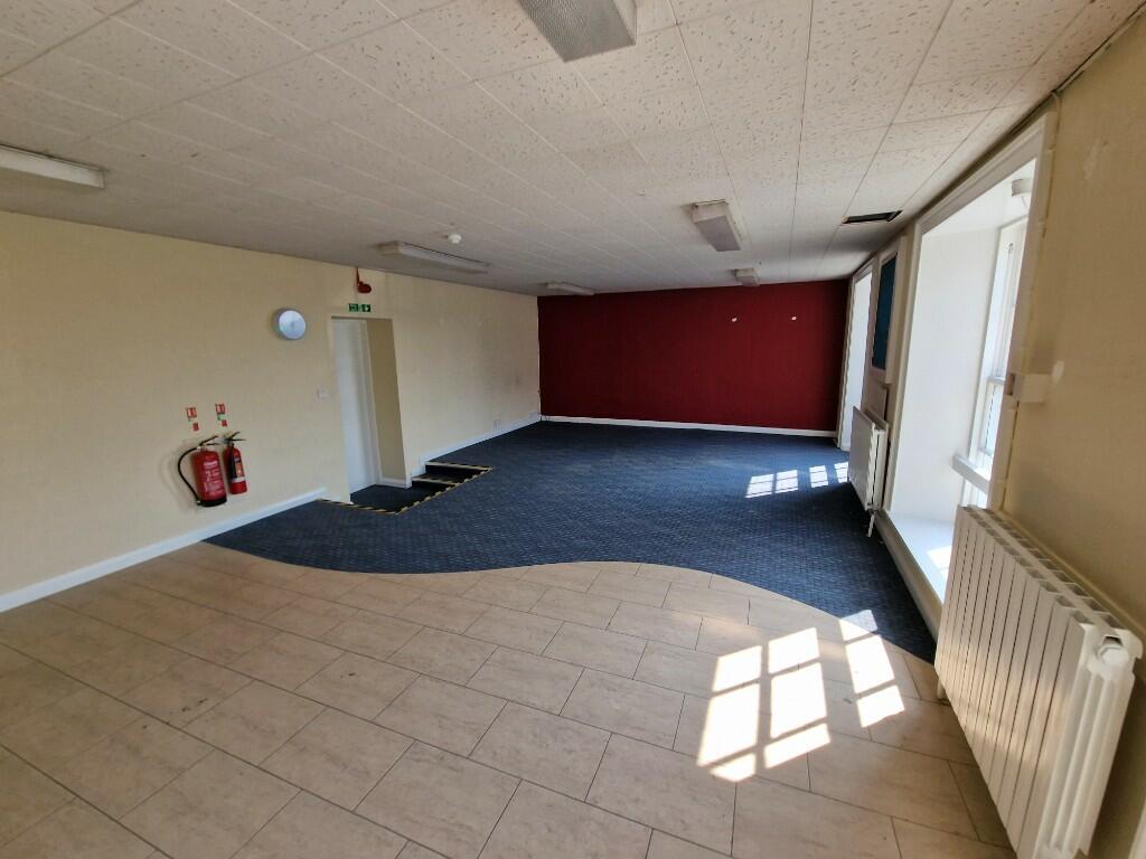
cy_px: 430
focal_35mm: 13
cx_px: 573
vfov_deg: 89.9
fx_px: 430
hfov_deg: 106.2
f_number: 2.2
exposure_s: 1/273
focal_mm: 2.2
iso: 50
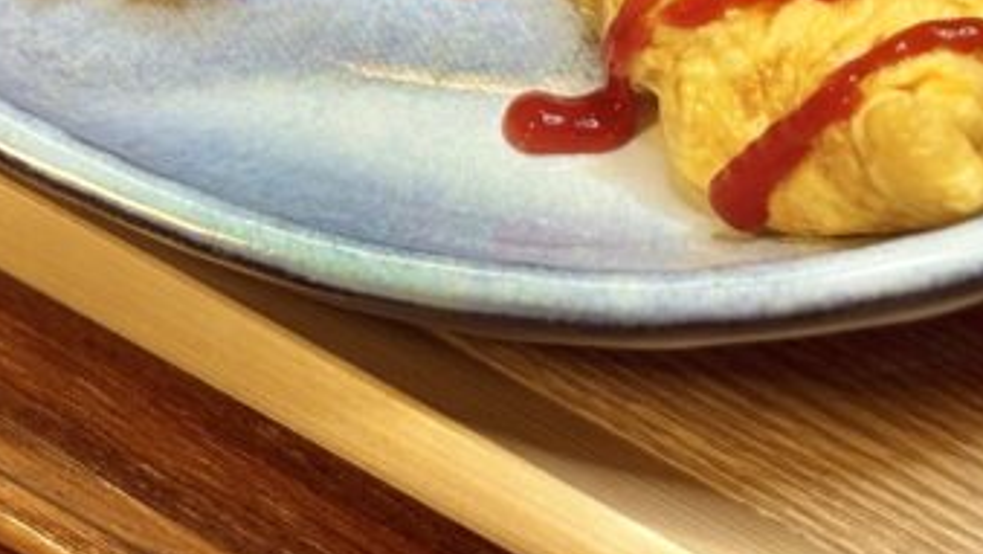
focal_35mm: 171
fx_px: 4459
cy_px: -539
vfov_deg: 6.9
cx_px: 664
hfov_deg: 12.6
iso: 80
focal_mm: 5.96
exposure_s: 1/60
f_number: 1.6
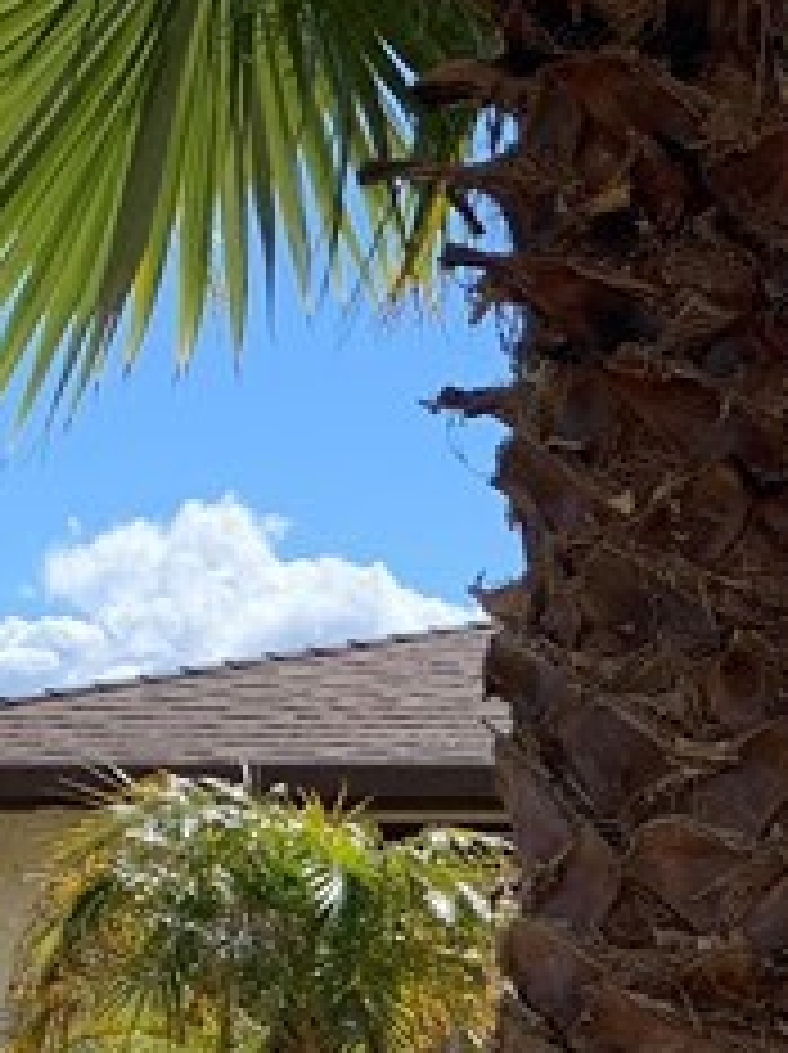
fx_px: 3466
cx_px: 1504
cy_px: 1395
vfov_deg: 16.3
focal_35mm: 114
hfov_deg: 11.8
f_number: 1.8
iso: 25
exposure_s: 1/1235
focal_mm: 4.25
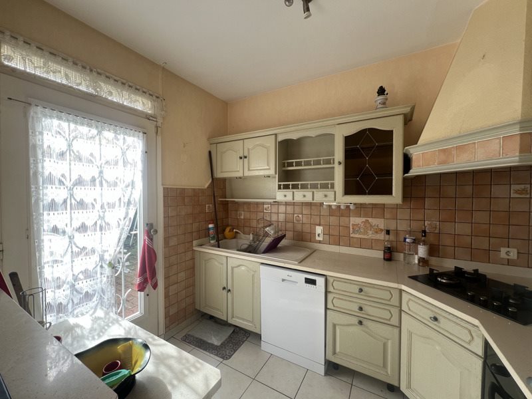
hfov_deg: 106.2
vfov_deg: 89.9
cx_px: 266
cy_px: 200
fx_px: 200
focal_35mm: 13
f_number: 1.8
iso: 50
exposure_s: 1/99
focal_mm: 1.57
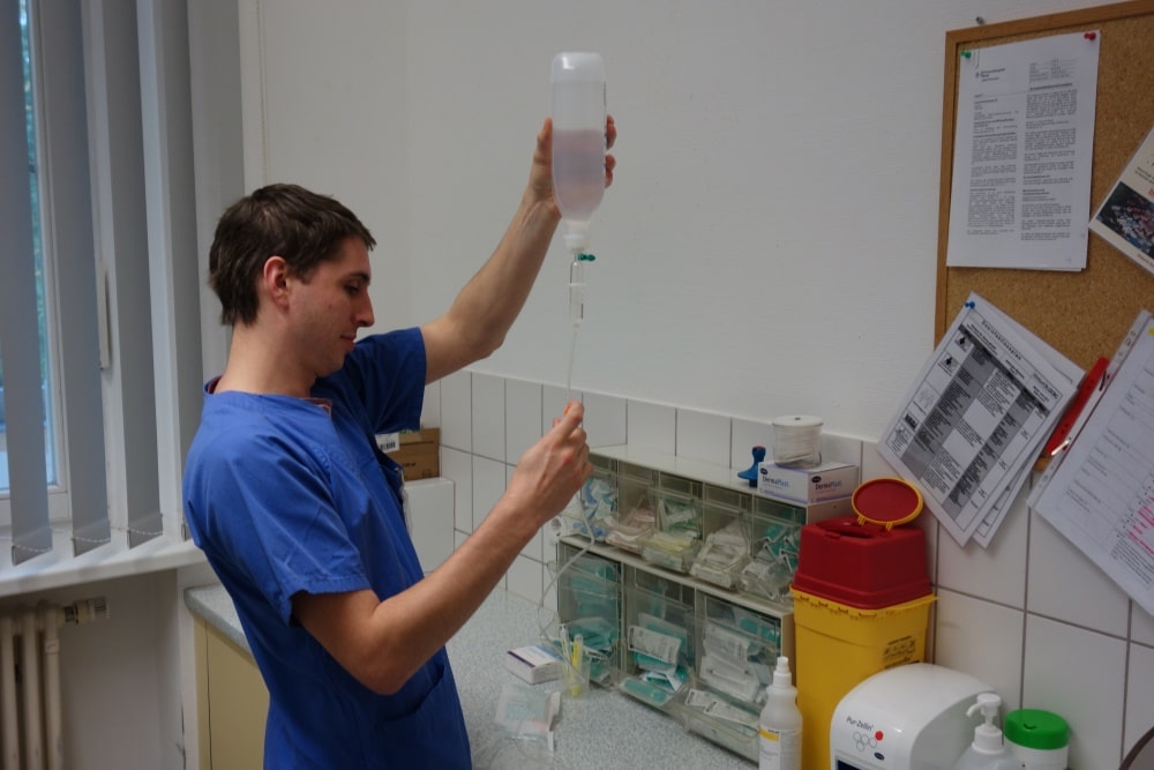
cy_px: 385
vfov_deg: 35.1
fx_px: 1218
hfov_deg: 50.7
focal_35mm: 38
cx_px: 577
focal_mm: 14.07
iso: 200
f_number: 2.8
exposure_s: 1/40
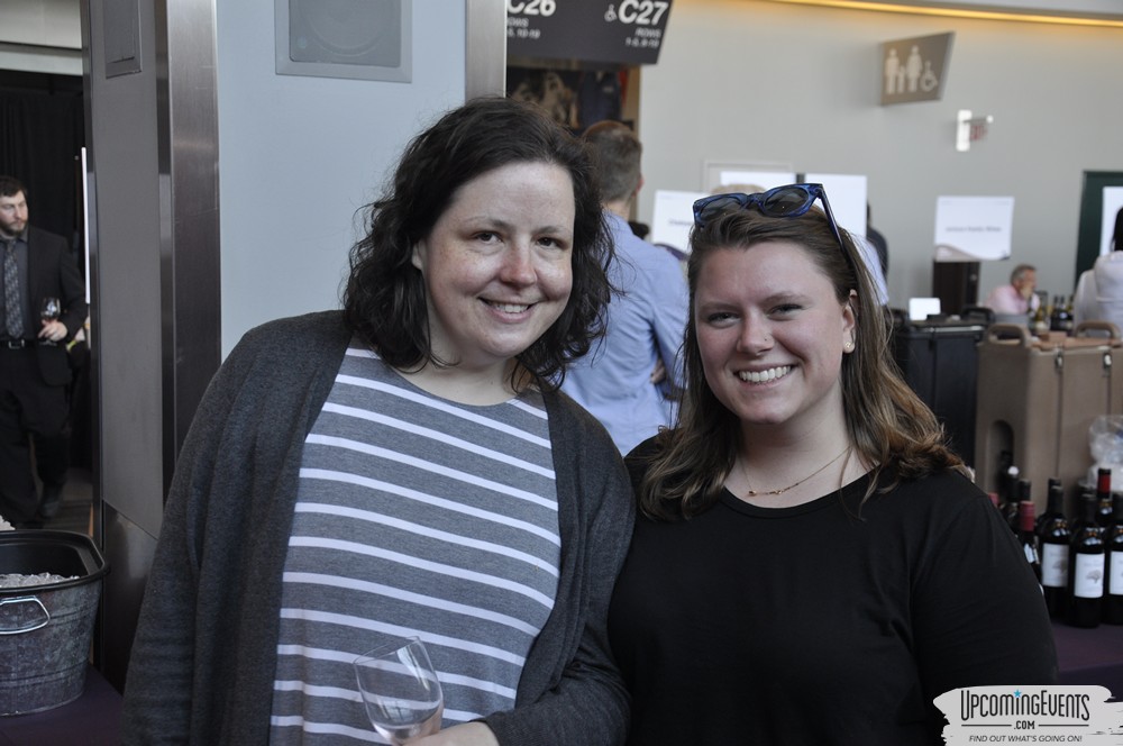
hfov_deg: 38.9
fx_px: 1589
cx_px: 562
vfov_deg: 26.4
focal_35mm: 51
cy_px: 373
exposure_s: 1/60
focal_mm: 34
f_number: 5
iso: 400
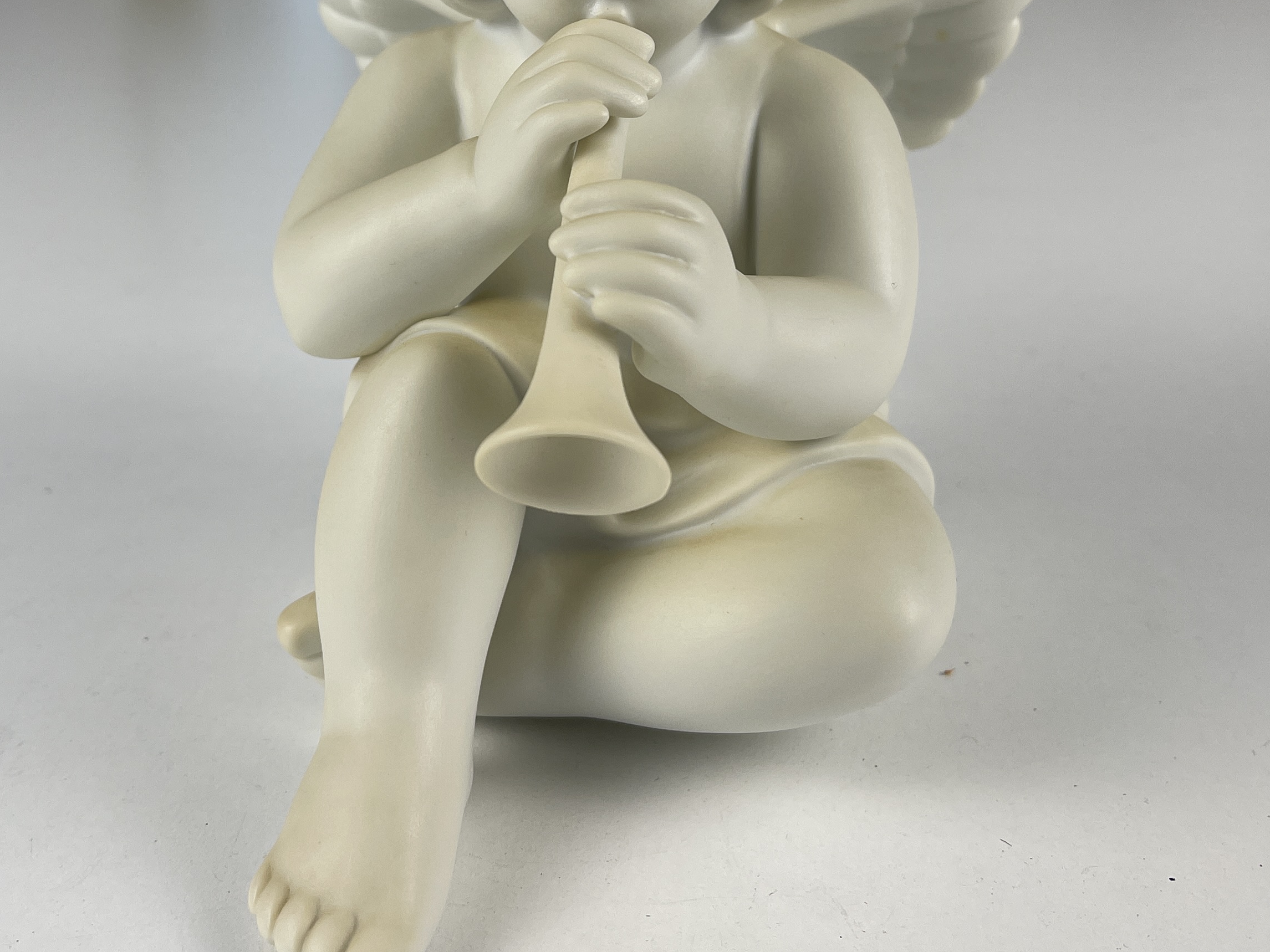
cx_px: 511
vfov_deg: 32.2
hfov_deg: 42.7
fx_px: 1614
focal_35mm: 44
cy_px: 227
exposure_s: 1/274
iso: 32
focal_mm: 5.1
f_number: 1.6
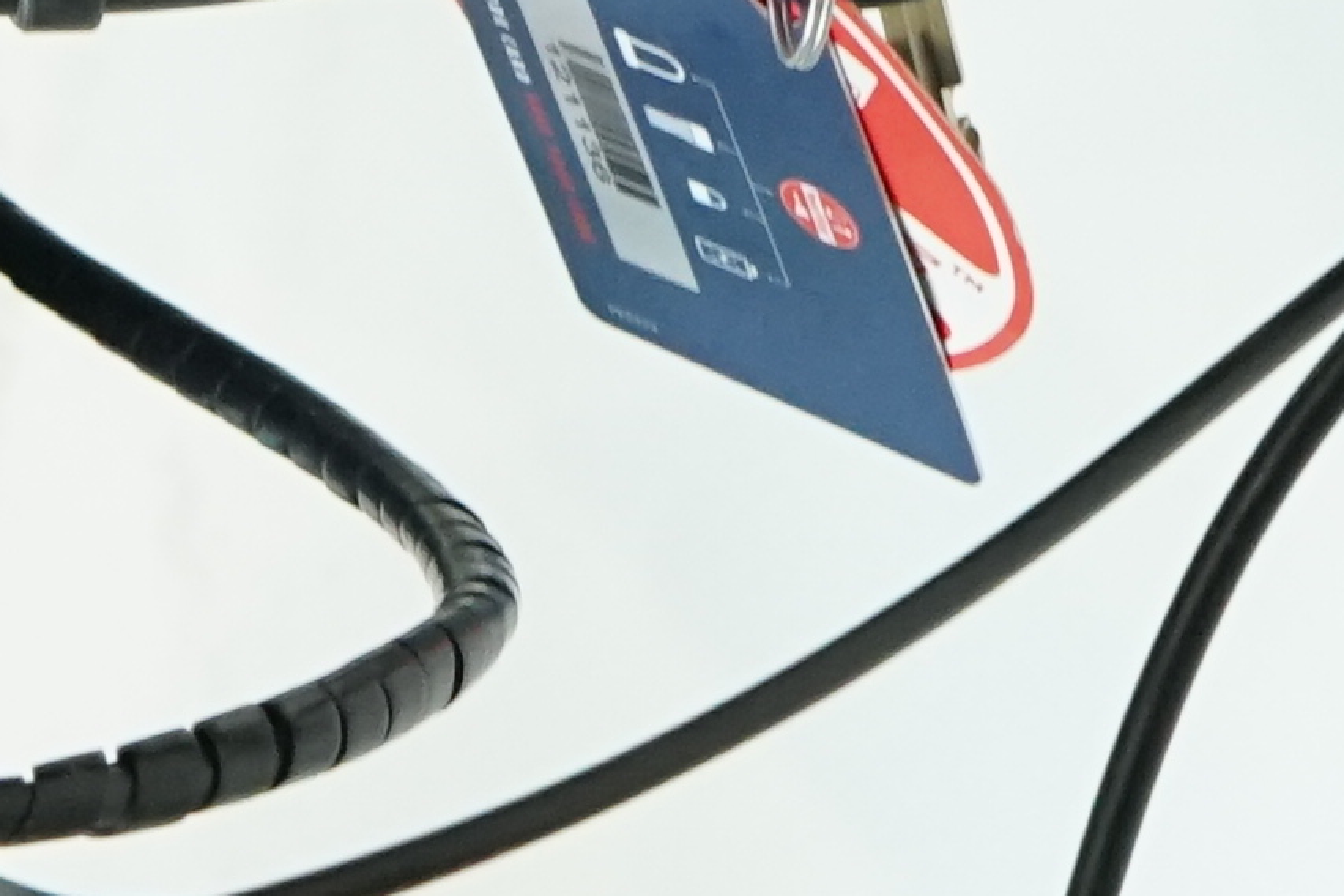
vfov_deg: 7.0
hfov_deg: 10.2
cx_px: -498
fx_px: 7355
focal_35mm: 197
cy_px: 611
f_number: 6.3
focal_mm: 28
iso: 2000
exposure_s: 1/200
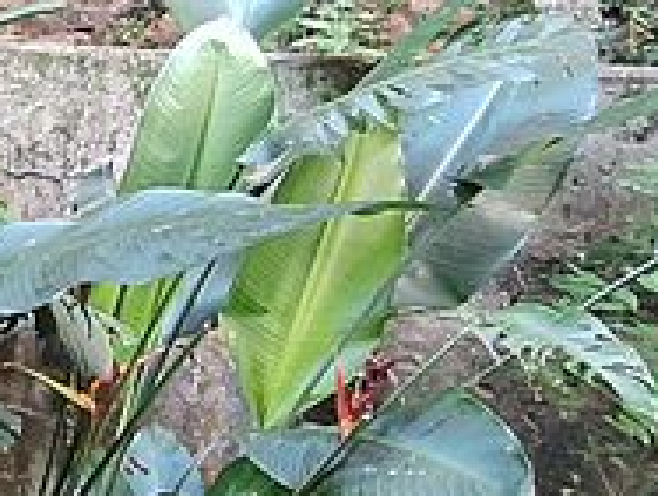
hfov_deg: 19.9
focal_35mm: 71
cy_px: 53
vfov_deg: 20.4
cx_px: -528
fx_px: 1352
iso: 250
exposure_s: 1/24
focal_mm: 1.74
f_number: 2.2
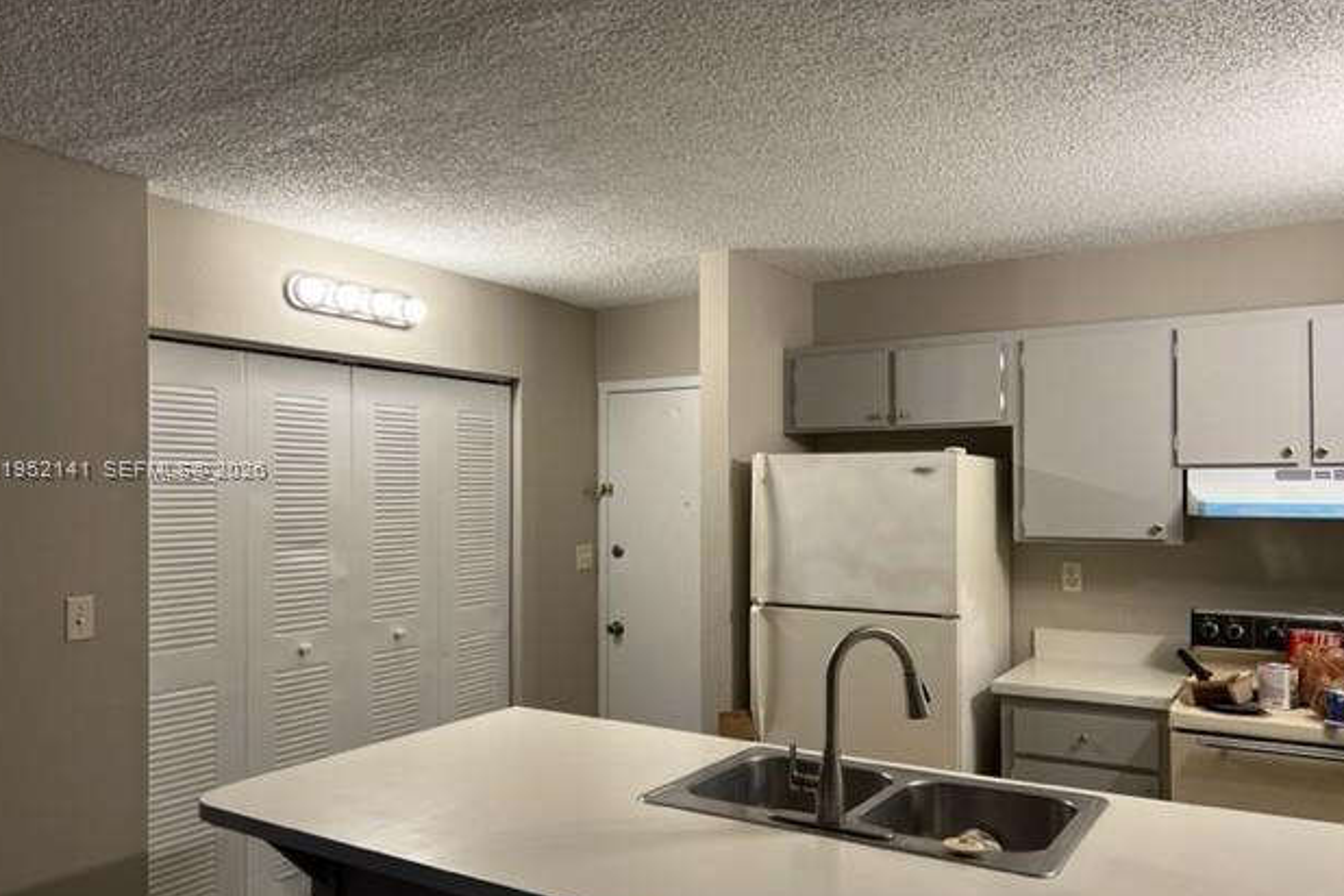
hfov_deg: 65.5
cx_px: 663
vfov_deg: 46.4
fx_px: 1045
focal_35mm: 28
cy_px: 470
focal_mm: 5.7
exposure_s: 1/120
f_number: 1.5
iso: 100
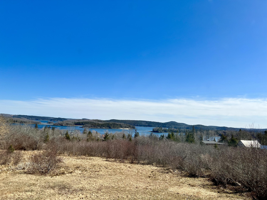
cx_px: 134
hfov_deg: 67.3
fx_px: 201
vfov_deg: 53.1
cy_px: 100
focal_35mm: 26
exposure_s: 1/4831
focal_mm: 5.7
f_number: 1.5
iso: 50
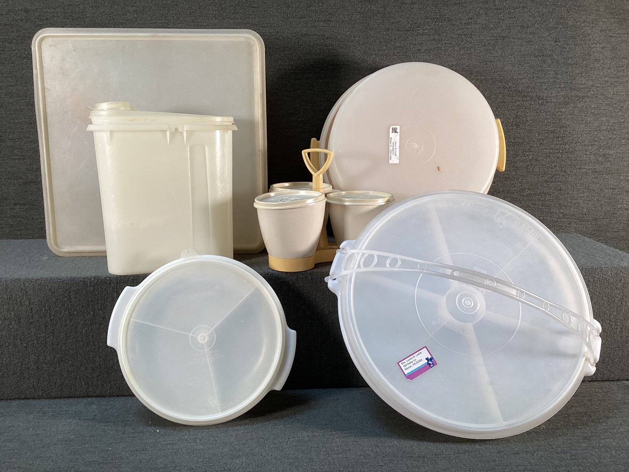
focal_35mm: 31
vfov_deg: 45.4
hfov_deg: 58.3
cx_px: 314
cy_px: 236
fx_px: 563
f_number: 2.4
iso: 50
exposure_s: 1/60
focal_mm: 3.3
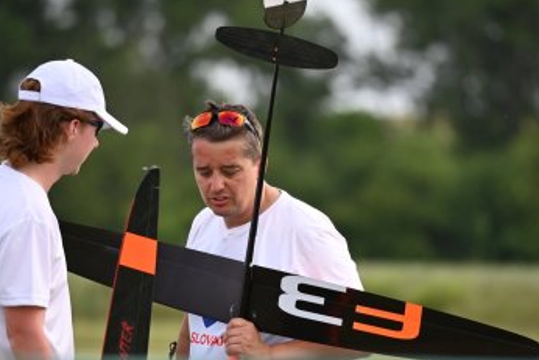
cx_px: 267
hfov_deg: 3.6
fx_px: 8597
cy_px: 235
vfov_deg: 2.4
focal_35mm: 574
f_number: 6.3
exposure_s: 1/800
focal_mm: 400
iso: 640
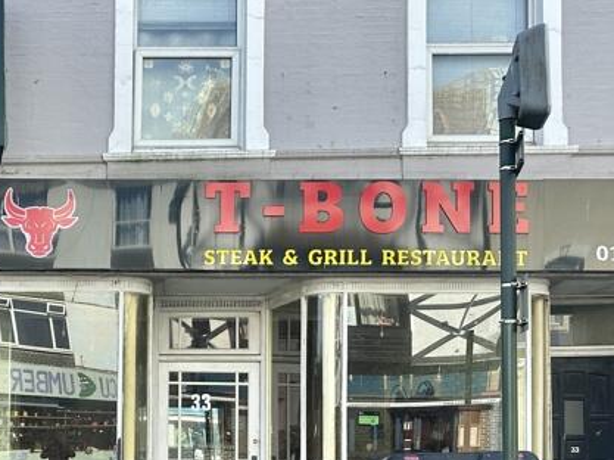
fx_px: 1046
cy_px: 398
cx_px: 1
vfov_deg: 24.2
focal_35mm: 59
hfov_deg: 30.4
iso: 80
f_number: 1.78
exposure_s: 1/1107
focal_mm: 6.86
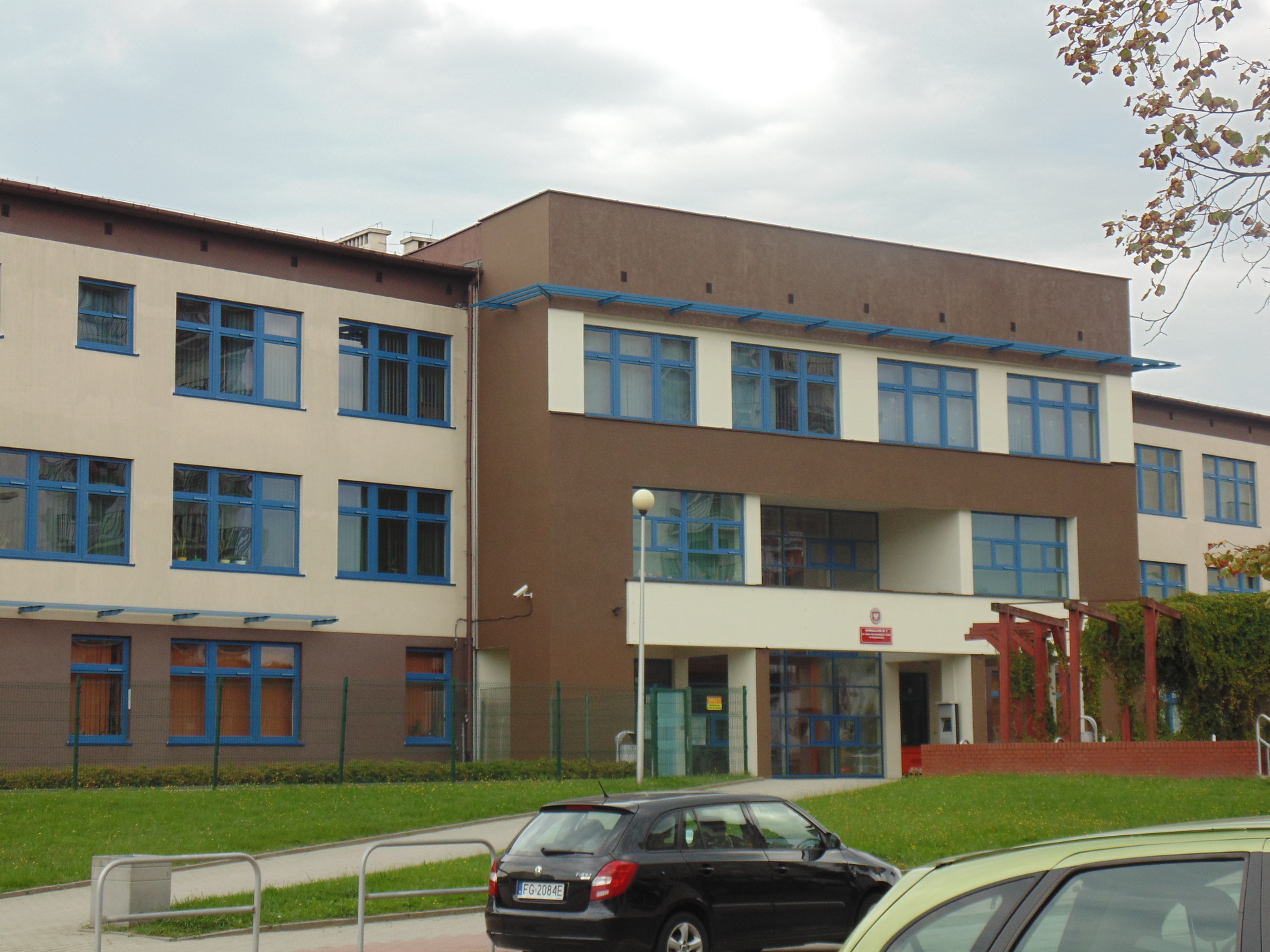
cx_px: 633
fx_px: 2421
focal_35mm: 66
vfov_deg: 22.3
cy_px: 470
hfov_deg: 29.4
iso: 80
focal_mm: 11.7
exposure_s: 1/200
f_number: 4.1
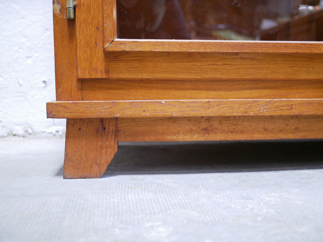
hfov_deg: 46.8
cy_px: 121
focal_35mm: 40
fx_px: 373
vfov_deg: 36.0
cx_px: 162
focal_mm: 20
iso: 1600
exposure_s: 1/60
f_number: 1.7
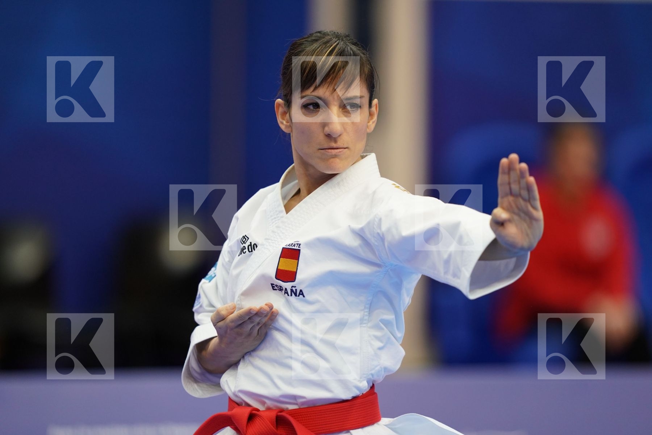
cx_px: 326
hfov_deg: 5.2
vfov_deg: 3.4
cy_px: 218
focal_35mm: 400
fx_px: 7244
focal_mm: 400
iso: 1600
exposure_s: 1/500
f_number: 2.8
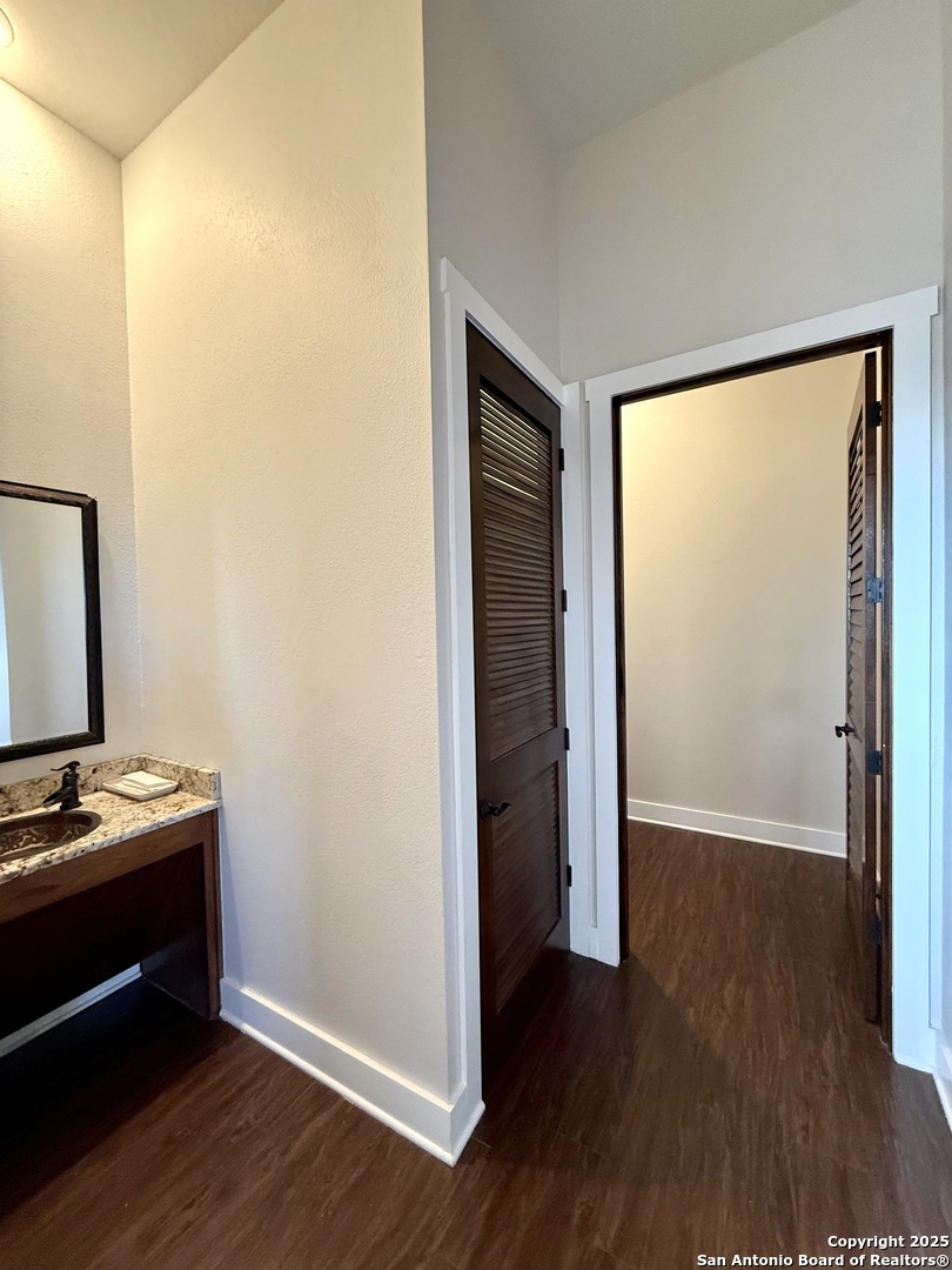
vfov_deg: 102.1
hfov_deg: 85.7
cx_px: 476
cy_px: 635
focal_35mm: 14
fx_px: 513
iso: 320
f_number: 2.2
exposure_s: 1/60
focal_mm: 2.22
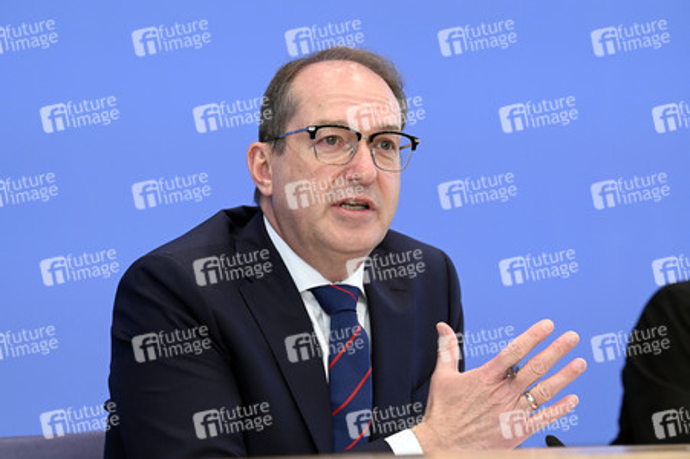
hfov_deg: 12.1
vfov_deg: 8.1
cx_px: 345
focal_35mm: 170
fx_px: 3256
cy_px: 230
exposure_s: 1/400
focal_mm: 170
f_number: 5.6
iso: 2500
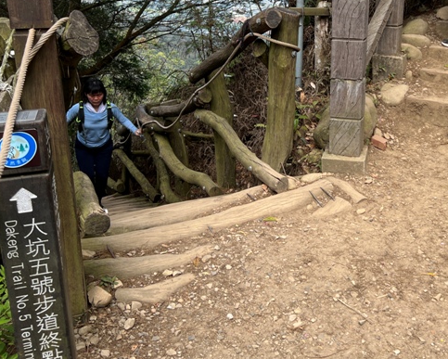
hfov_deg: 42.4
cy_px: 104
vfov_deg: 35.2
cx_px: 337
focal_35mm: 42
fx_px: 557
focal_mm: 5.7
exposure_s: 1/932
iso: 50
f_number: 1.5
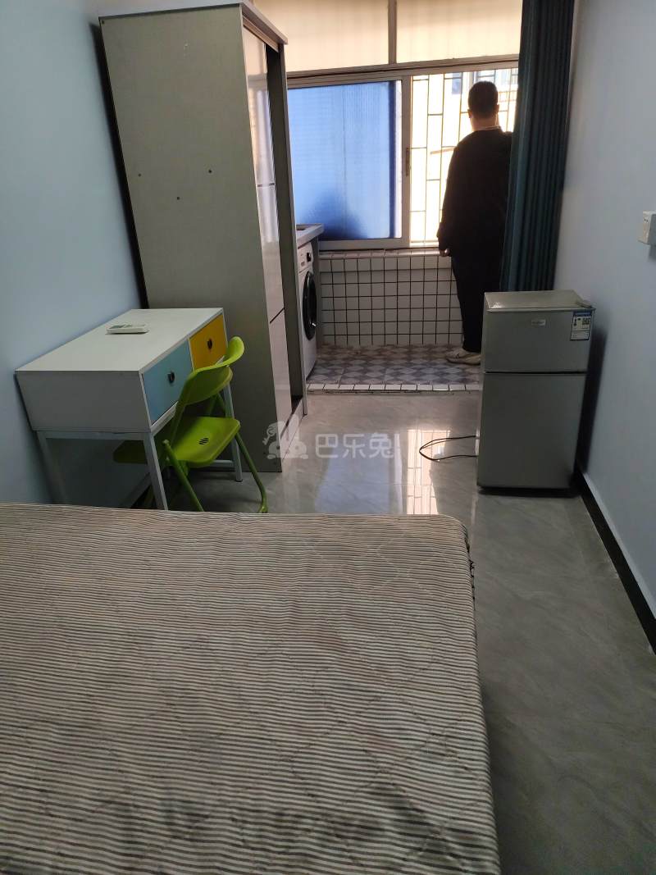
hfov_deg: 58.9
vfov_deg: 73.9
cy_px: 438
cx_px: 328
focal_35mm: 23
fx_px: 581
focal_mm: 6.14
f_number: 1.65
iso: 50
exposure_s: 1/157
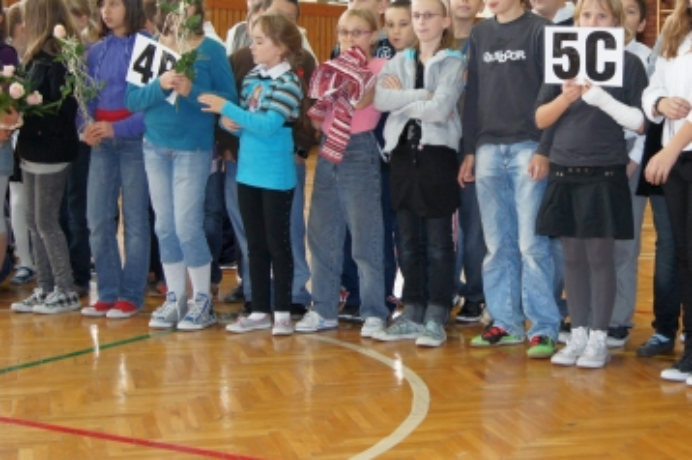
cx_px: 510
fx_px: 1493
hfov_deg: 25.8
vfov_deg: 17.5
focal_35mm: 78
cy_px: 136
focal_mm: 35
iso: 800
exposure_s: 1/80
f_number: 4.5
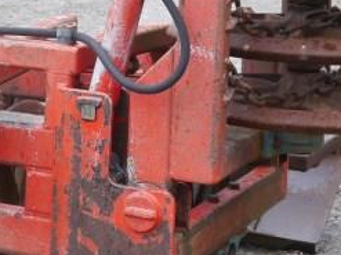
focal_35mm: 141
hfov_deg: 13.9
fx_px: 1388
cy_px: -37
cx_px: 37
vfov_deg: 10.4
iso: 200
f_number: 3.9
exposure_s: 1/60
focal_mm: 17
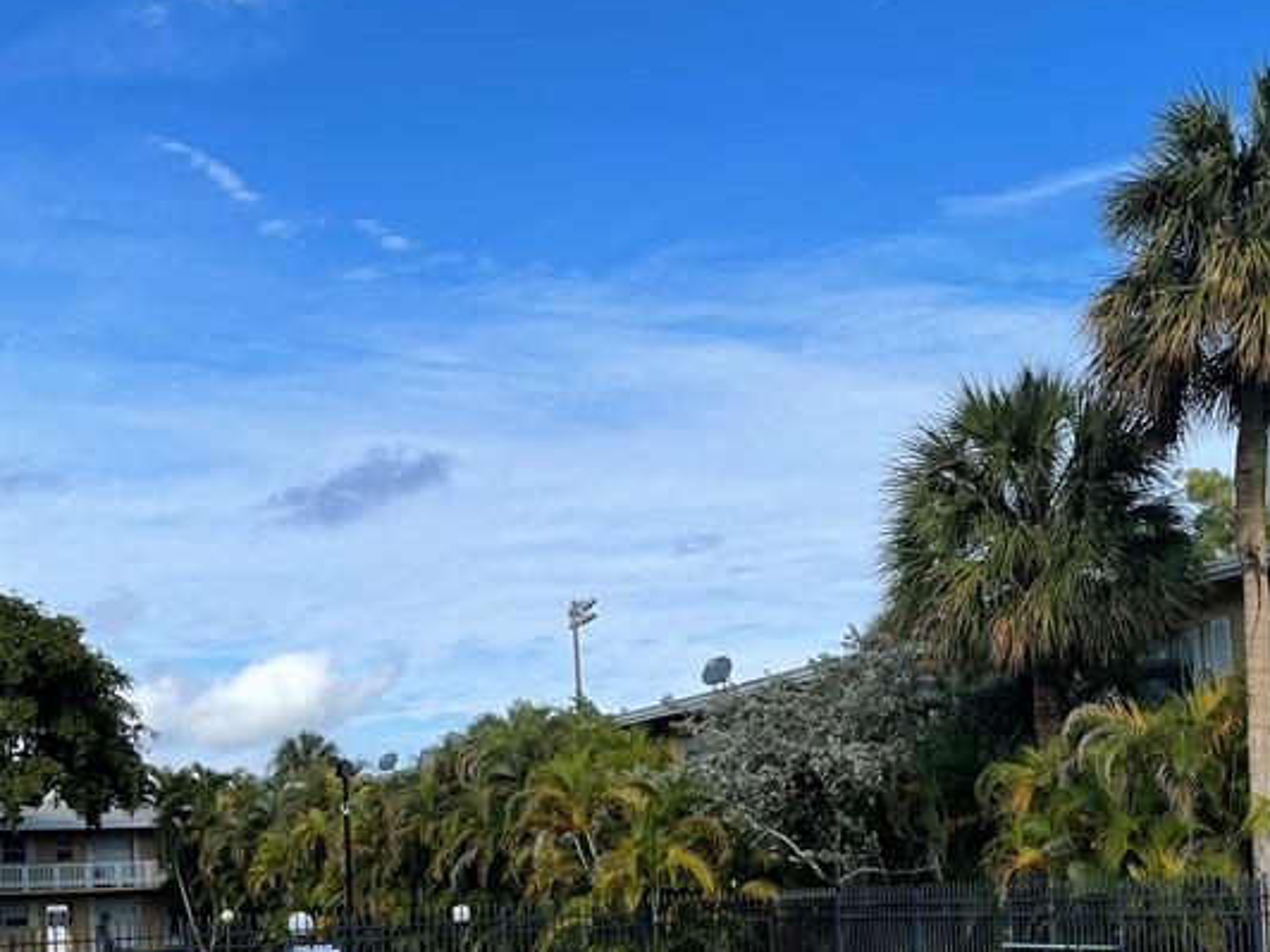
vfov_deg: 28.1
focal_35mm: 50
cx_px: 783
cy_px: 849
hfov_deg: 38.0
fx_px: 1834
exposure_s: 1/3344
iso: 32
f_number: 1.6
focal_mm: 5.1
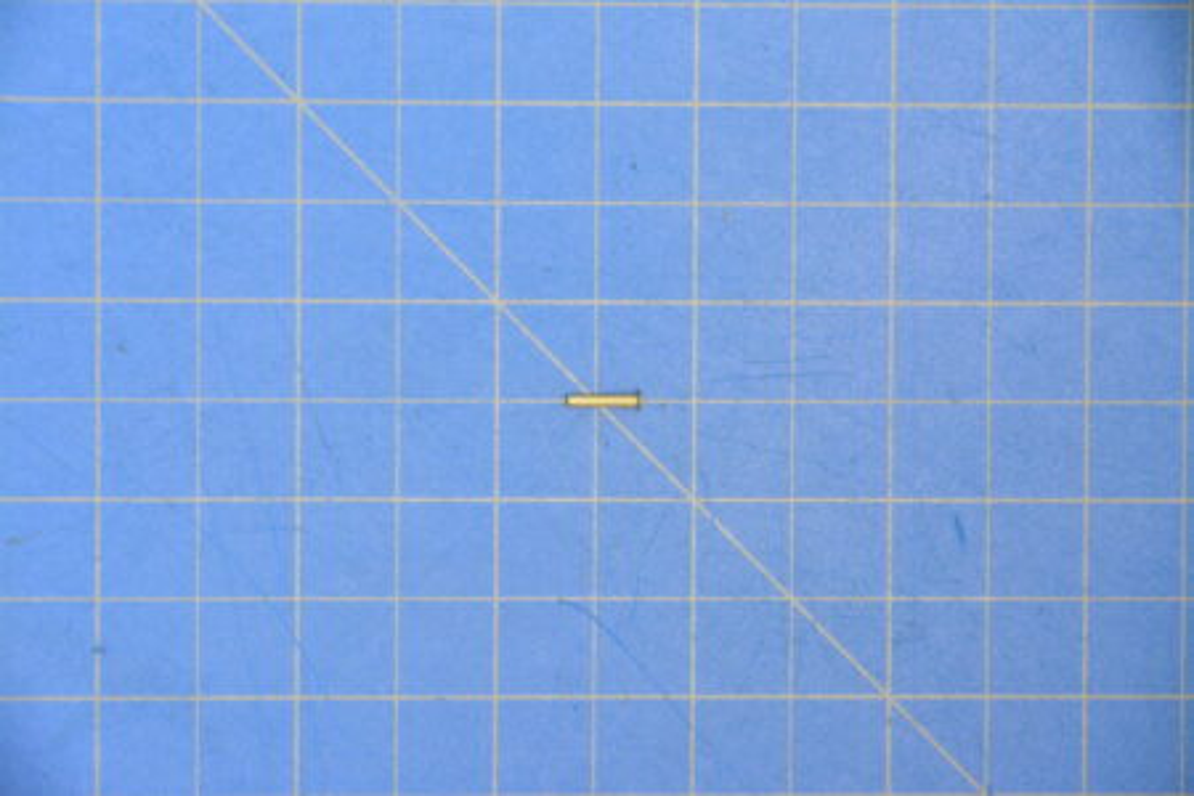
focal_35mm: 300
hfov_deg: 6.9
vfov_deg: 4.6
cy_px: 398
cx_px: 597
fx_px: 9949
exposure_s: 1/8
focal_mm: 200
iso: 6400
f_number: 8
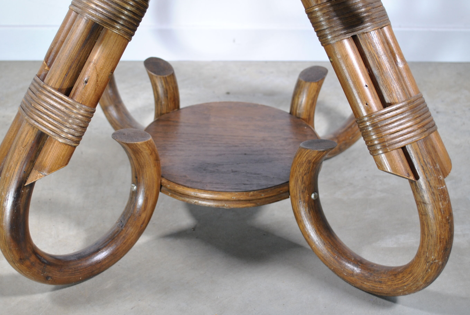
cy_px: 135
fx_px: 784
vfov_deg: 22.7
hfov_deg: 33.3
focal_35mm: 60
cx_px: 213
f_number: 5
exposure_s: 1/20
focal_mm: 28
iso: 200
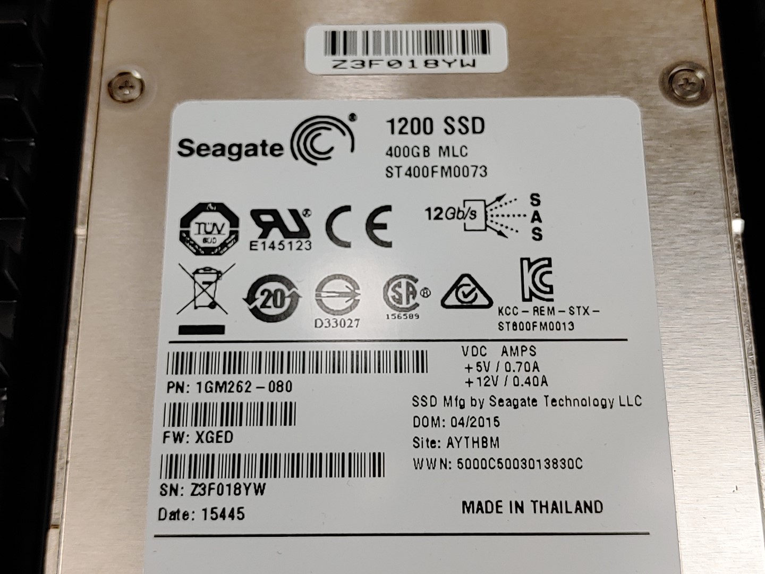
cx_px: 382
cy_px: 287
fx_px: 1260
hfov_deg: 33.8
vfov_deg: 25.7
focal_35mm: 57
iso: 50
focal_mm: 4.36
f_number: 1.8
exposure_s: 1/386
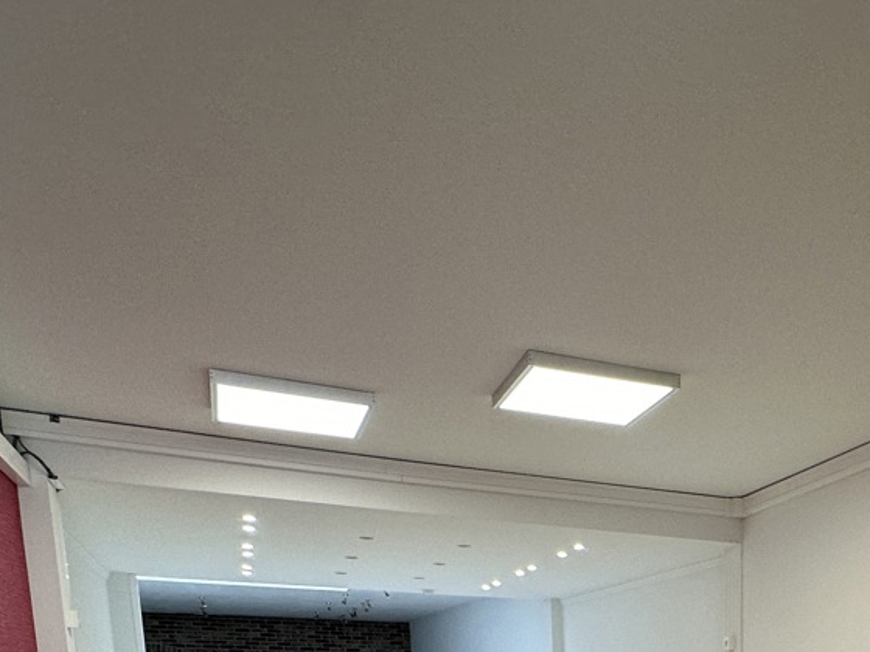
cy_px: 893
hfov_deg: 43.2
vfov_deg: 28.2
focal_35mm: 40
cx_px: 767
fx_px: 1005
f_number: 2.2
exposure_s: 1/100
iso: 100
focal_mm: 2.22
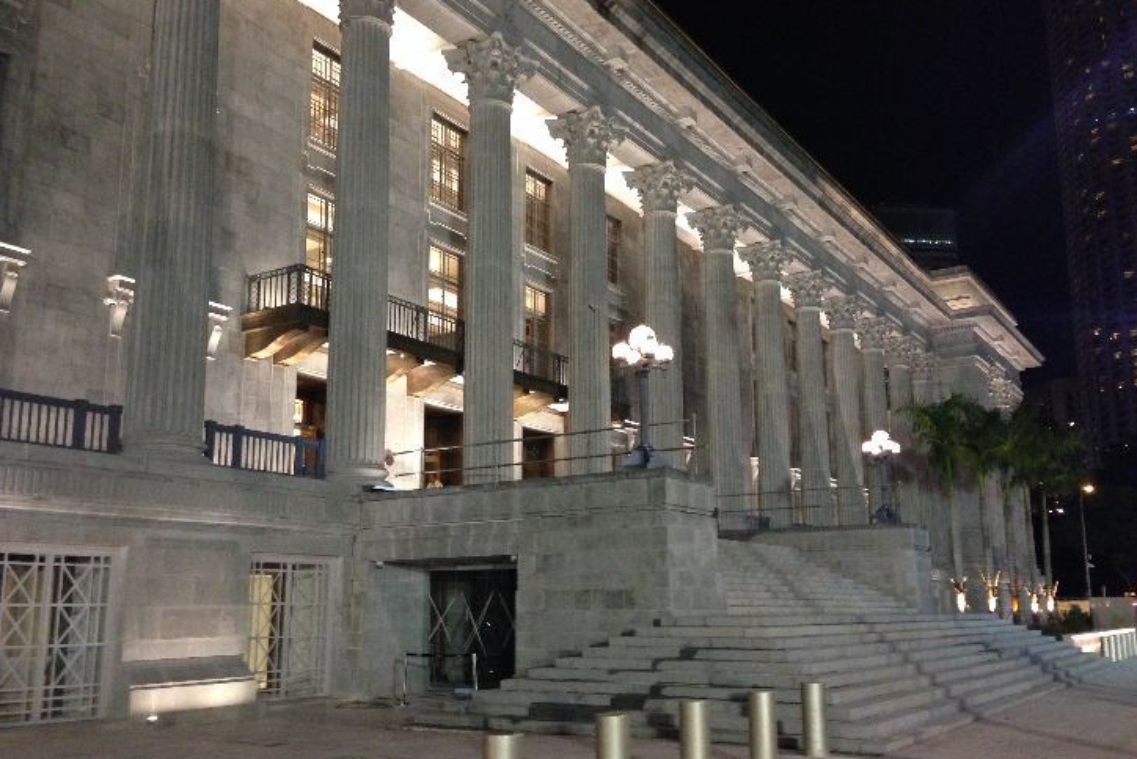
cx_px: 565
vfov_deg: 37.9
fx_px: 1106
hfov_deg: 54.4
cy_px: 401
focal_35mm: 35
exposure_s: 1/15
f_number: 2.4
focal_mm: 4.12
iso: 400
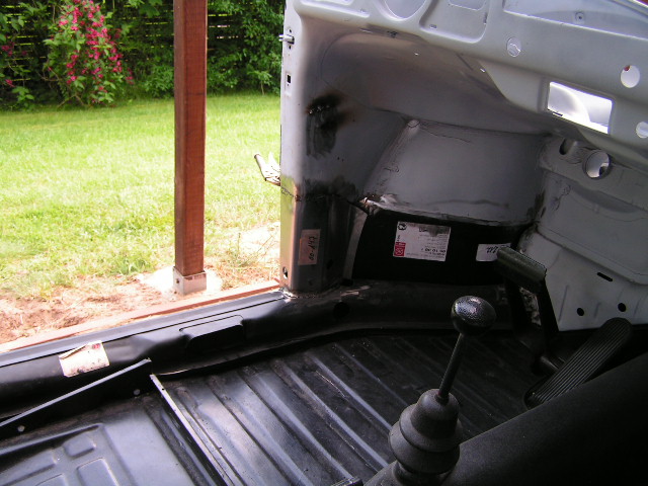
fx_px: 711
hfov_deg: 49.0
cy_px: 243
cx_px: 324
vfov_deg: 37.7
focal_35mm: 38
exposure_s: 1/40
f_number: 3.2
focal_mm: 6.3
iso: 50
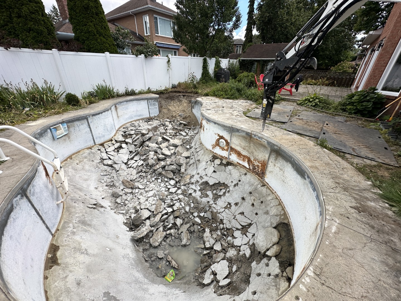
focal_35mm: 14
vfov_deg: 85.7
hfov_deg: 102.1
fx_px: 162
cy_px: 150
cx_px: 200
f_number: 2.2
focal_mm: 2.22
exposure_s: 1/895
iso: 50
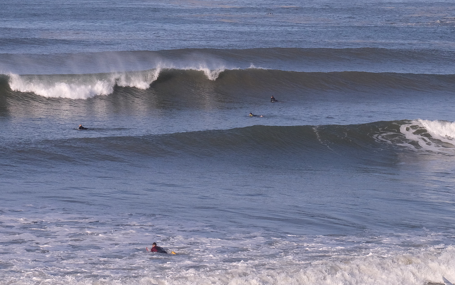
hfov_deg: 12.8
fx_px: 2021
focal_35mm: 163
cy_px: 46
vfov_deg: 8.0
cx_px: 147
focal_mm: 67.1
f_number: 11
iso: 800
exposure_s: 1/1000
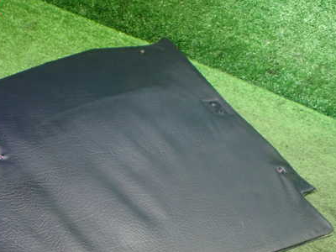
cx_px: 95
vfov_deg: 31.6
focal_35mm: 45
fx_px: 437
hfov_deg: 41.2
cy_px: 188
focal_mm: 5.4
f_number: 2.3
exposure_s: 1/80
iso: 800
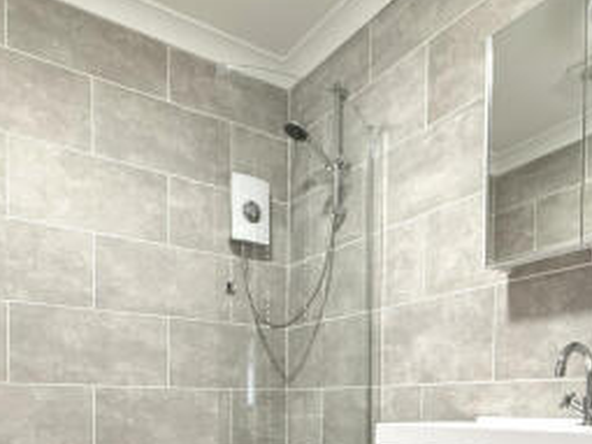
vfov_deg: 39.8
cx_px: 315
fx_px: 547
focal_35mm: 32
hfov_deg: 56.8
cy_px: 424
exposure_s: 1/50
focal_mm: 2.22
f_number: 2.2
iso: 200
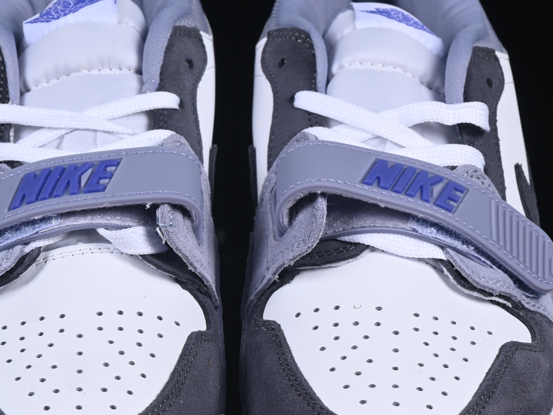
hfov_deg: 11.6
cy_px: 303
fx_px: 2732
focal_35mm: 171
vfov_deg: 8.7
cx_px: 230
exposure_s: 1/80
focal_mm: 50
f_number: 8
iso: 160
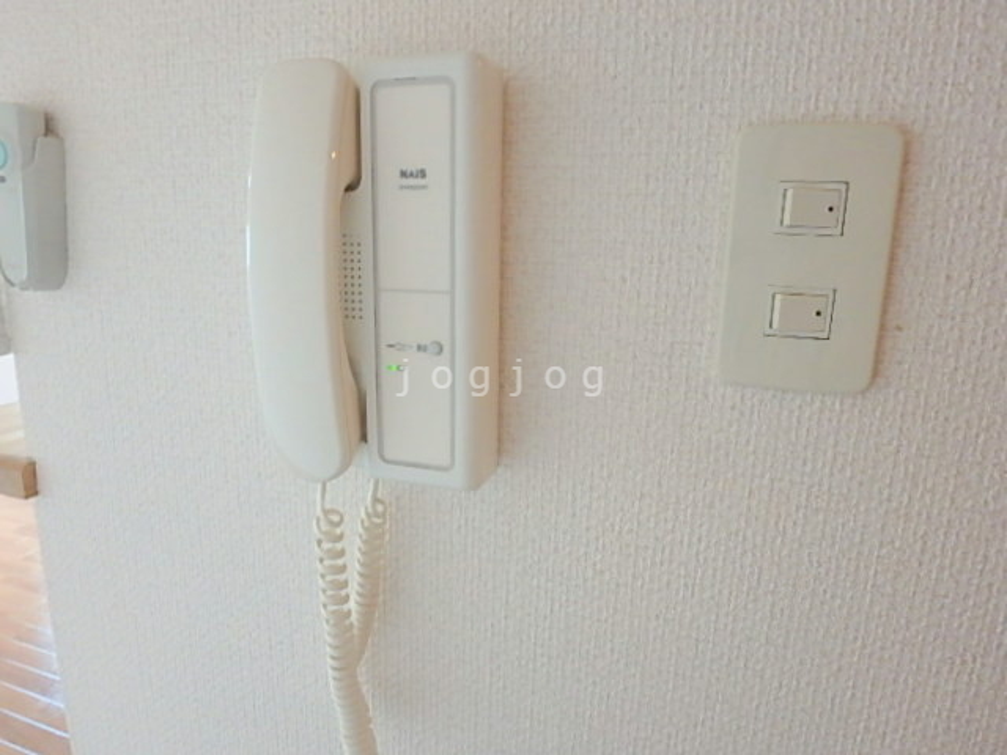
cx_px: 504
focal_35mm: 21
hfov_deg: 79.0
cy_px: 378
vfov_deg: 63.4
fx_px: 611
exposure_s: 1/30
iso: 320
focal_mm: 3.7
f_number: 3.5
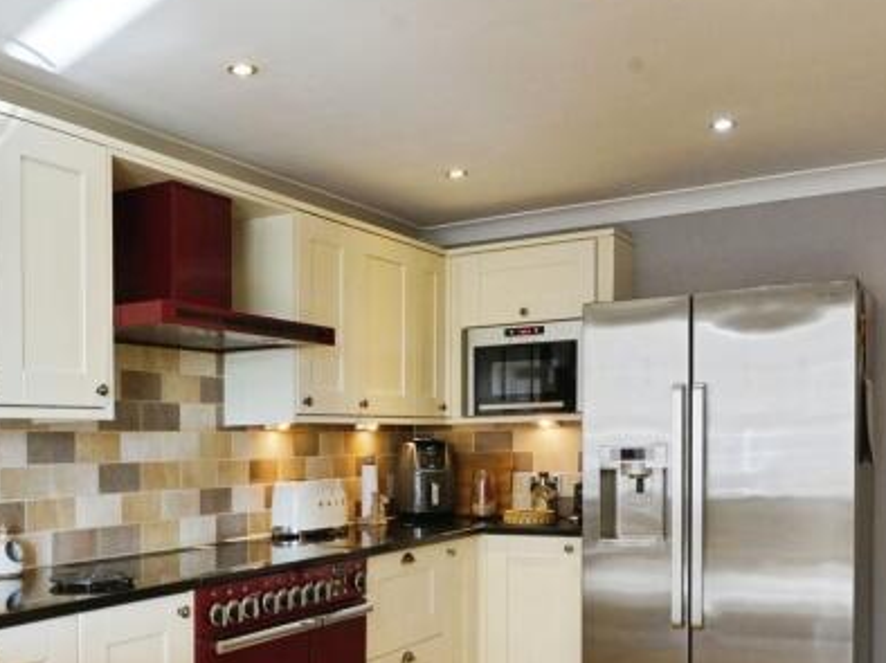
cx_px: 308
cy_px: 482
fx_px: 1023
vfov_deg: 35.3
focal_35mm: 40
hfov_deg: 46.2
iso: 1600
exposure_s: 1/40
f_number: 11
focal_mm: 16
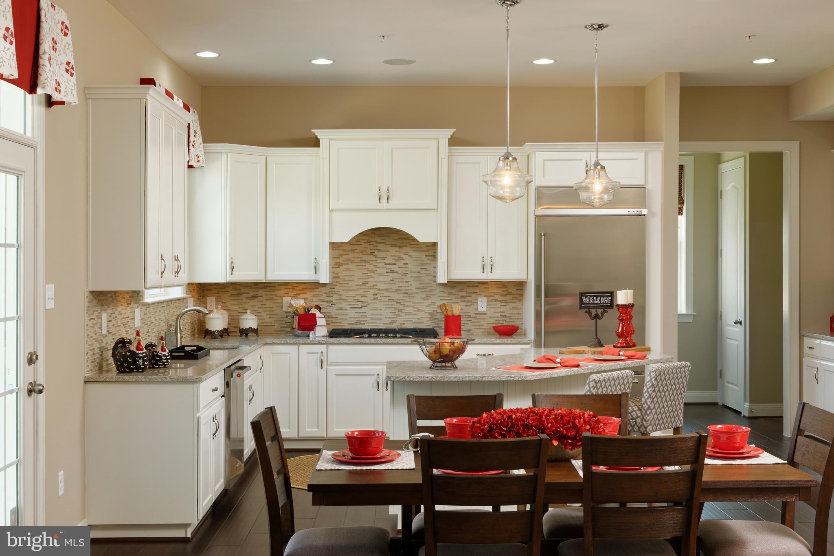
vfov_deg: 31.9
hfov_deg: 46.4
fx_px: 973
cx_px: 417
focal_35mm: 42
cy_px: 278
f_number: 14
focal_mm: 42
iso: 320
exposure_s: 1/8
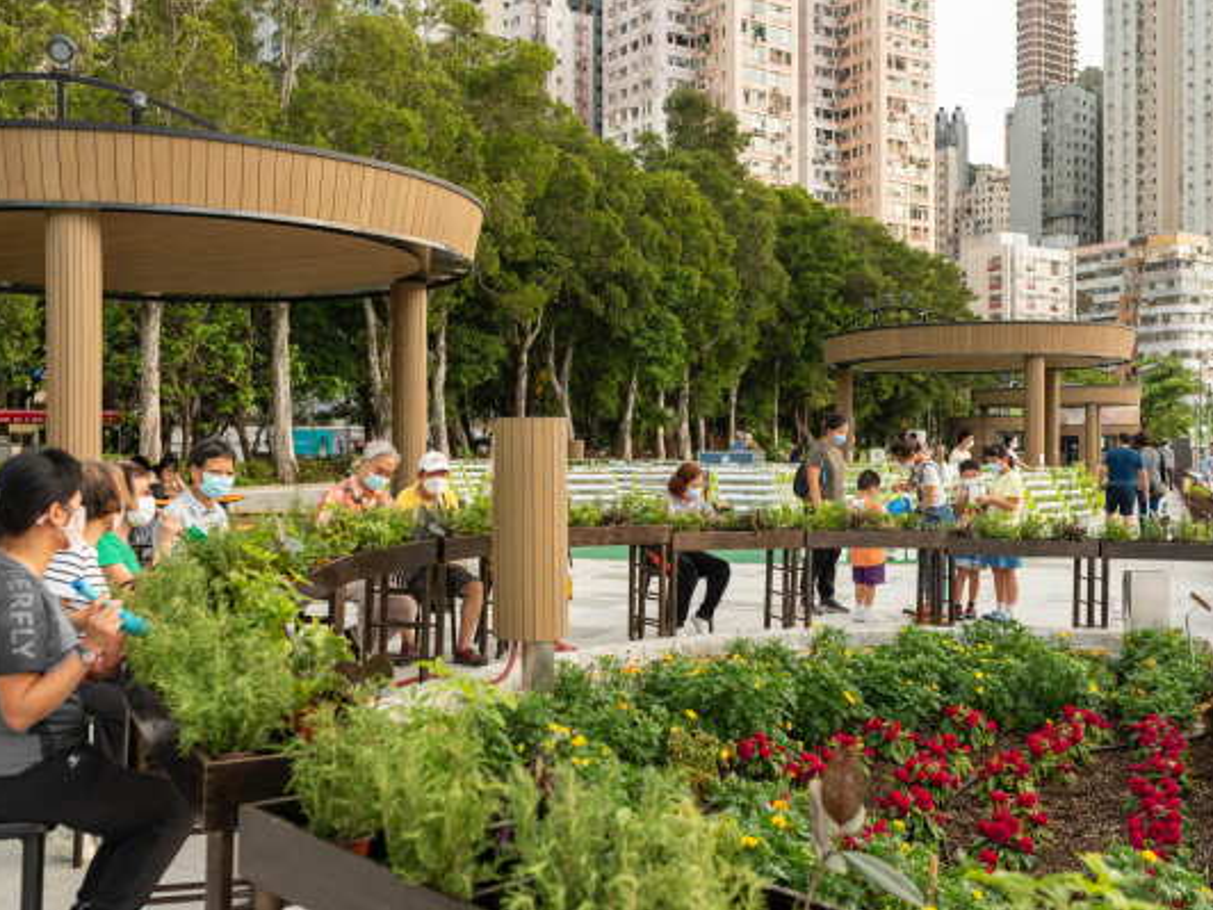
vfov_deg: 37.7
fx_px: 1332
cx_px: 600
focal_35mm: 38
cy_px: 455
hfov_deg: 49.0
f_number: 5.6
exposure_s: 1/640
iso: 720
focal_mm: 35
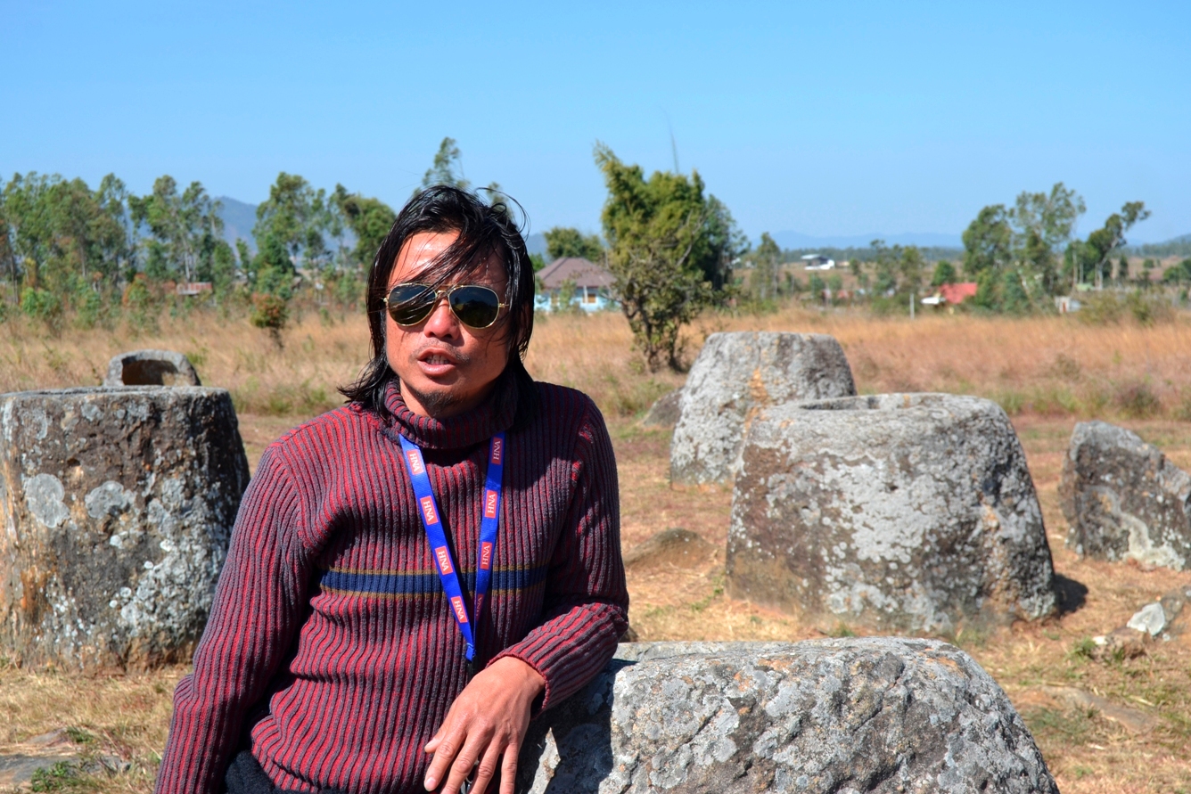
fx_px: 1687
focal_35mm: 51
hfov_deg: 38.9
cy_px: 397
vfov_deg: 26.5
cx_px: 596
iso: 100
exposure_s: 1/200
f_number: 7.1
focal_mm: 34
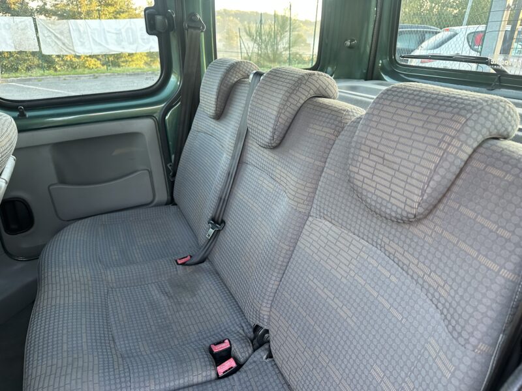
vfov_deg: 56.8
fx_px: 362
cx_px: 261
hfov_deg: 71.6
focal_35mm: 24
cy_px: 196
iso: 200
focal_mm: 6.86
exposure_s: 1/121
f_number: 1.78
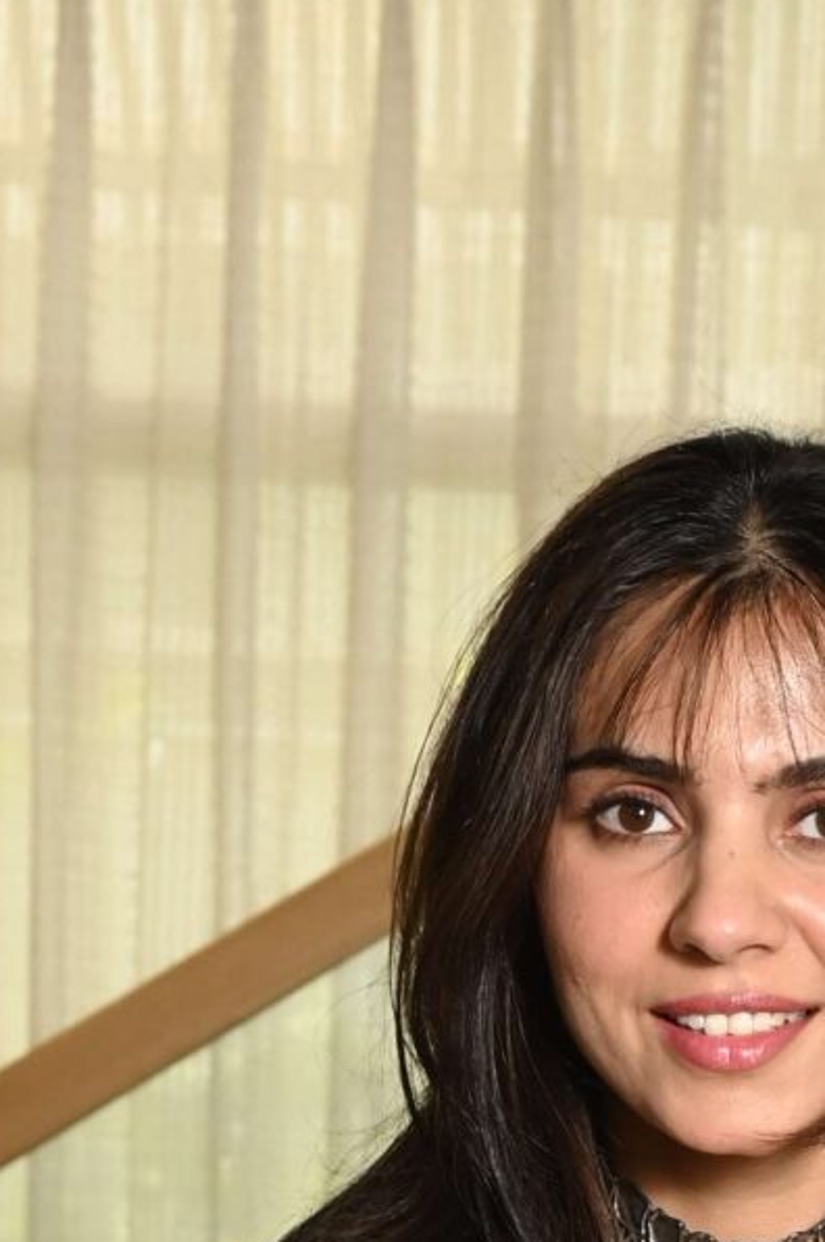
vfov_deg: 10.1
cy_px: 2486
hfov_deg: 7.2
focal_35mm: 189
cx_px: 682
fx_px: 6512
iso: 640
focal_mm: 44
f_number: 7.1
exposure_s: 1/160
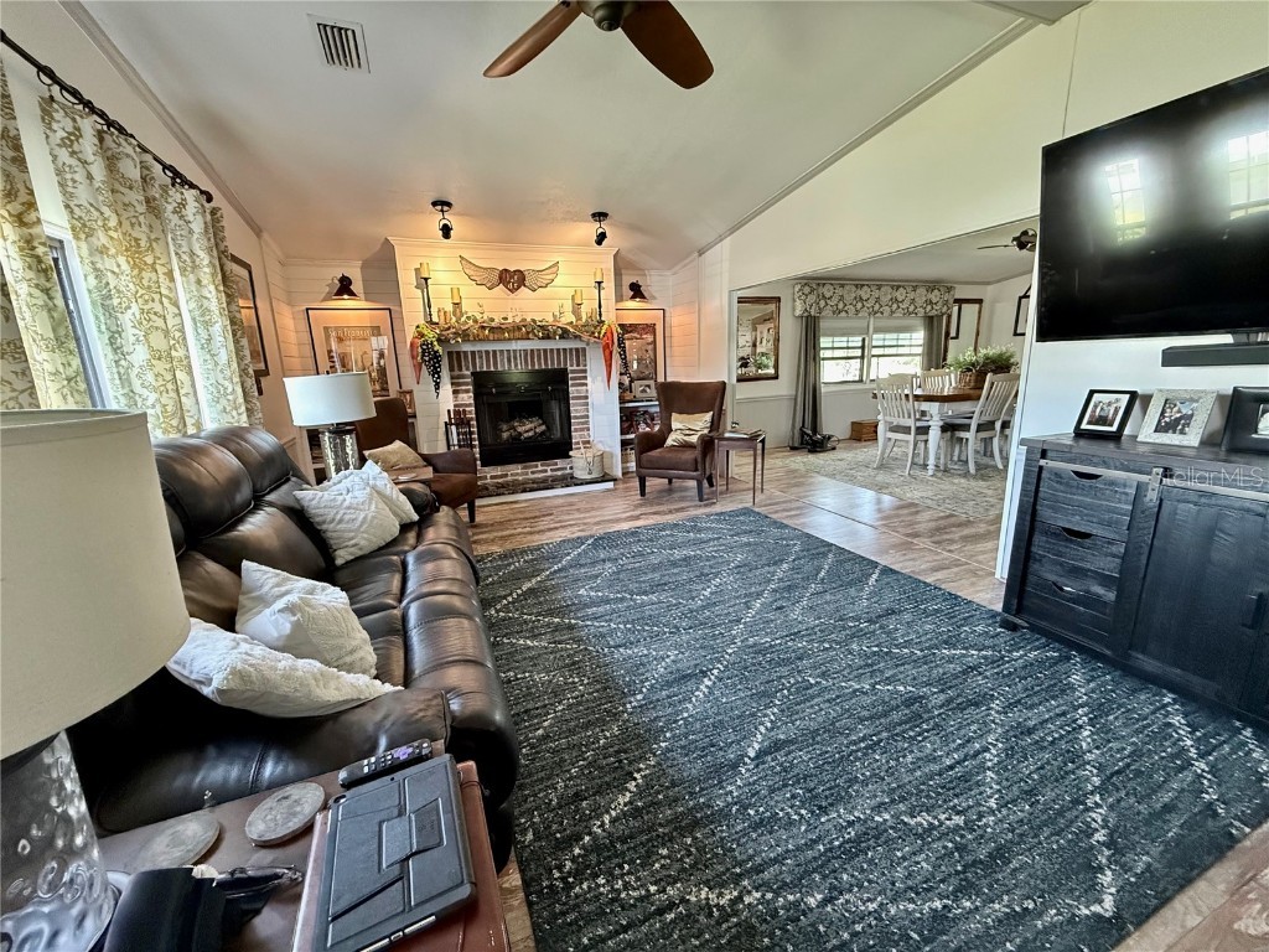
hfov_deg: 102.1
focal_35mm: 14
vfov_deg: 85.7
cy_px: 476
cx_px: 634
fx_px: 513
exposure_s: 1/60
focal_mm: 2.22
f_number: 2.2
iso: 800
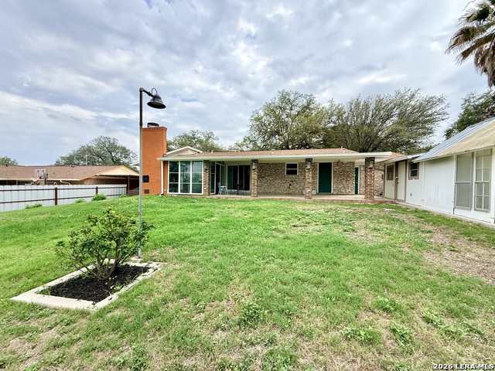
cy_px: 186
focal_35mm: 14
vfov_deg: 85.7
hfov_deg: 102.1
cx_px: 248
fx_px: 200
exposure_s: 1/1050
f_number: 2.2
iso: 64
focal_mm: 2.22
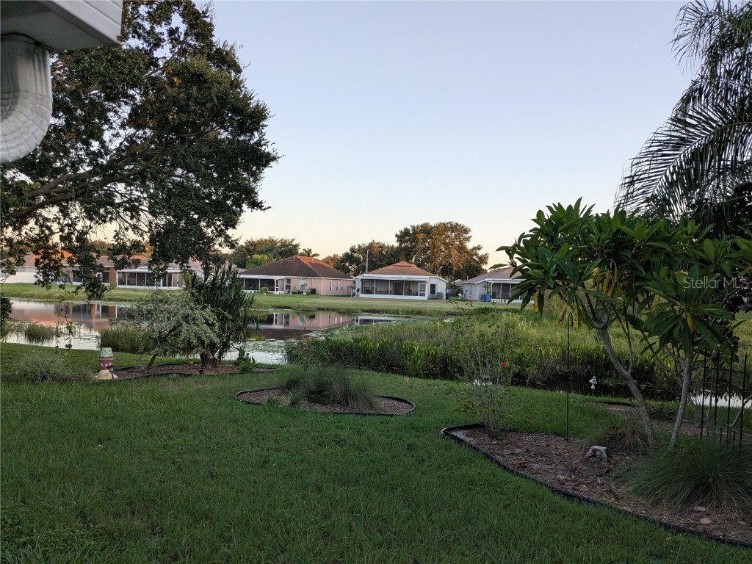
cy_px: 282
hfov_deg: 65.3
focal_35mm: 27
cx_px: 376
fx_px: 587
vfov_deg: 51.4
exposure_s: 1/300
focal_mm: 4.38
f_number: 1.73
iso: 70
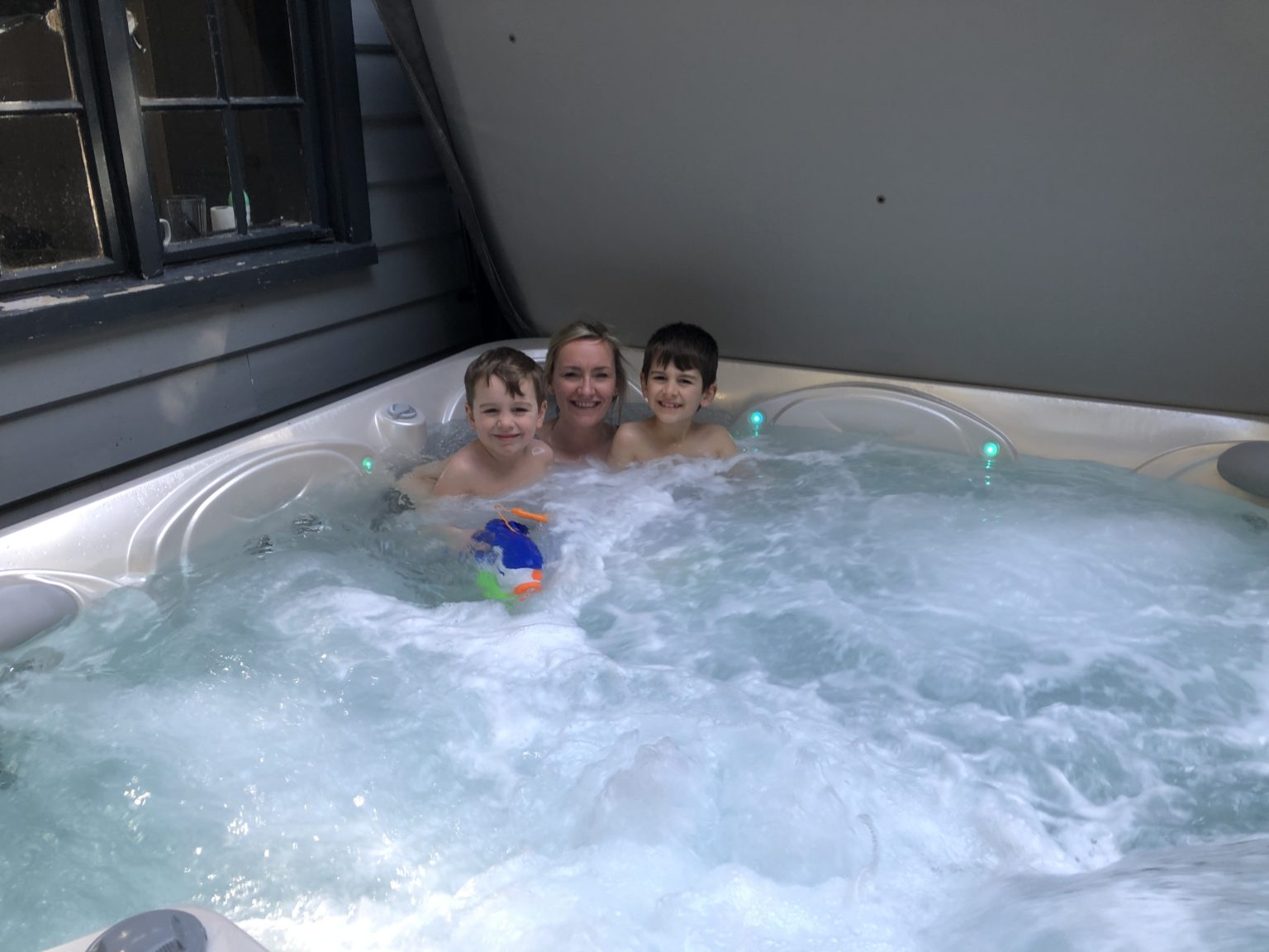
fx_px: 1026
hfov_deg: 63.4
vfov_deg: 49.7
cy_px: 476
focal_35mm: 28
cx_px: 634
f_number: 1.8
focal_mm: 4
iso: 32
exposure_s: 1/111
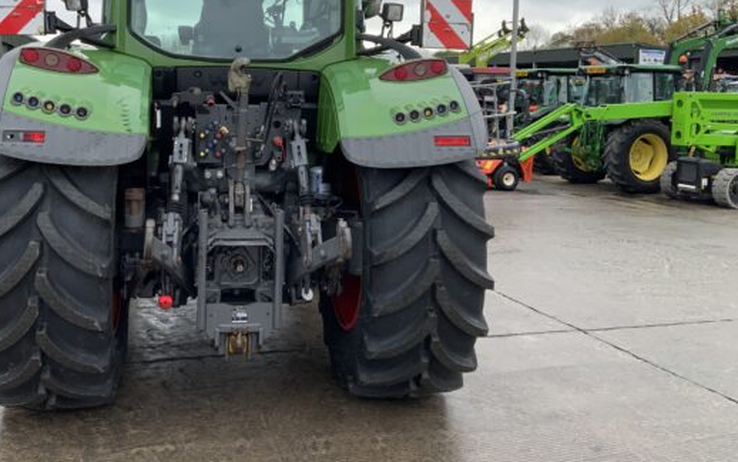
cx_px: 289
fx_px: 764
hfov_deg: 51.1
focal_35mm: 38
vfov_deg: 33.1
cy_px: 134
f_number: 1.8
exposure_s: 1/606
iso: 16
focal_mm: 3
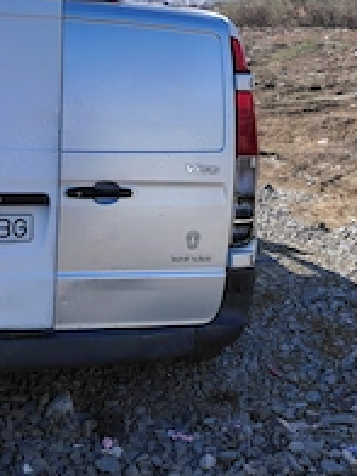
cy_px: 165
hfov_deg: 29.6
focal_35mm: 49
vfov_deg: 38.5
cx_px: 141
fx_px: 674
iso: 100
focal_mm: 5.25
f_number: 1.75
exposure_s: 1/890
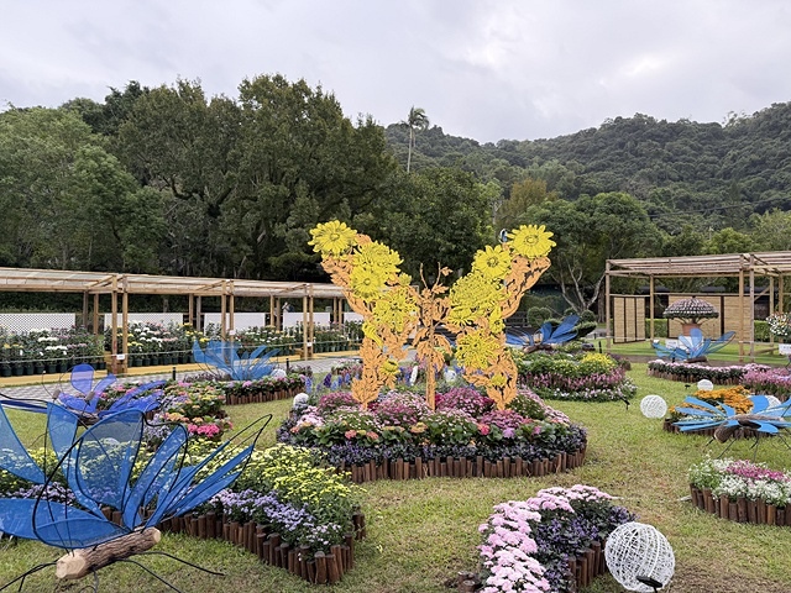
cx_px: 396
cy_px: 296
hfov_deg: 71.6
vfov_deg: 56.8
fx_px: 548
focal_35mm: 24
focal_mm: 6.76
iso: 100
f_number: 1.78
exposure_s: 1/459
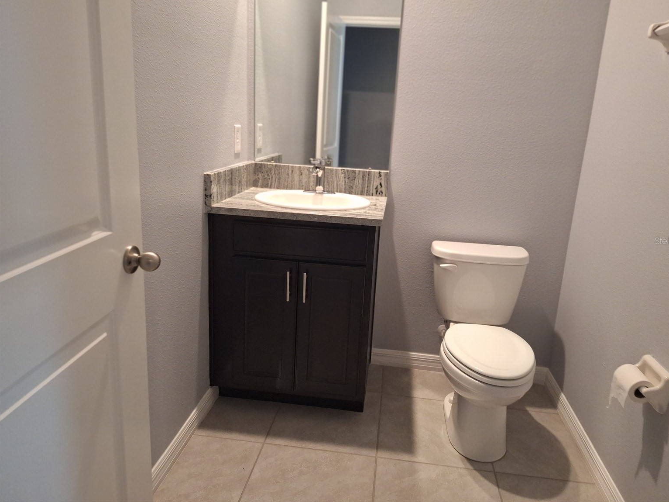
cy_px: 241
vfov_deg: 56.8
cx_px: 347
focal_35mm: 24
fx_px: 464
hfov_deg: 71.6
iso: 320
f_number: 1.8
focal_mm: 5.54
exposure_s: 1/30
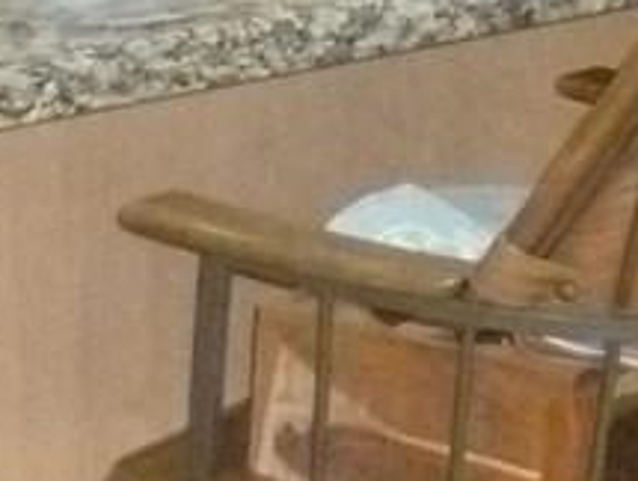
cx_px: 454
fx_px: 3840
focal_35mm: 208
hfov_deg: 9.5
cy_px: -125
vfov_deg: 7.1
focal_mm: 5
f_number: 3.3
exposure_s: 1/60
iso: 640
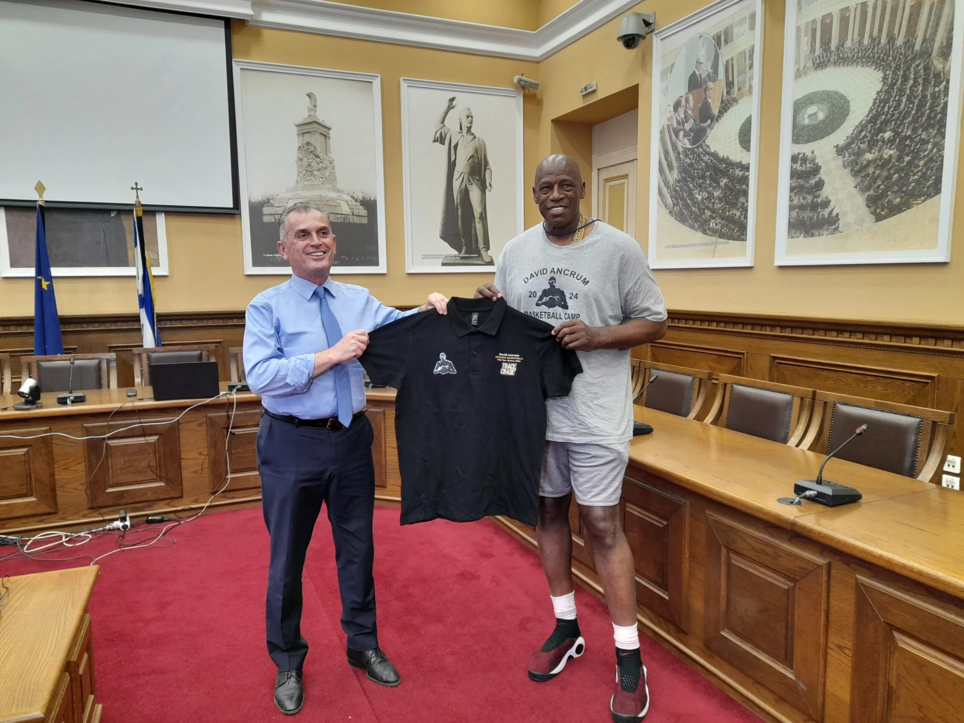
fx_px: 696
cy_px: 362
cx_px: 482
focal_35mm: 25
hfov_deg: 69.4
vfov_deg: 54.9
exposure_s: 1/50
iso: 100
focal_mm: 4.6
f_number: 2
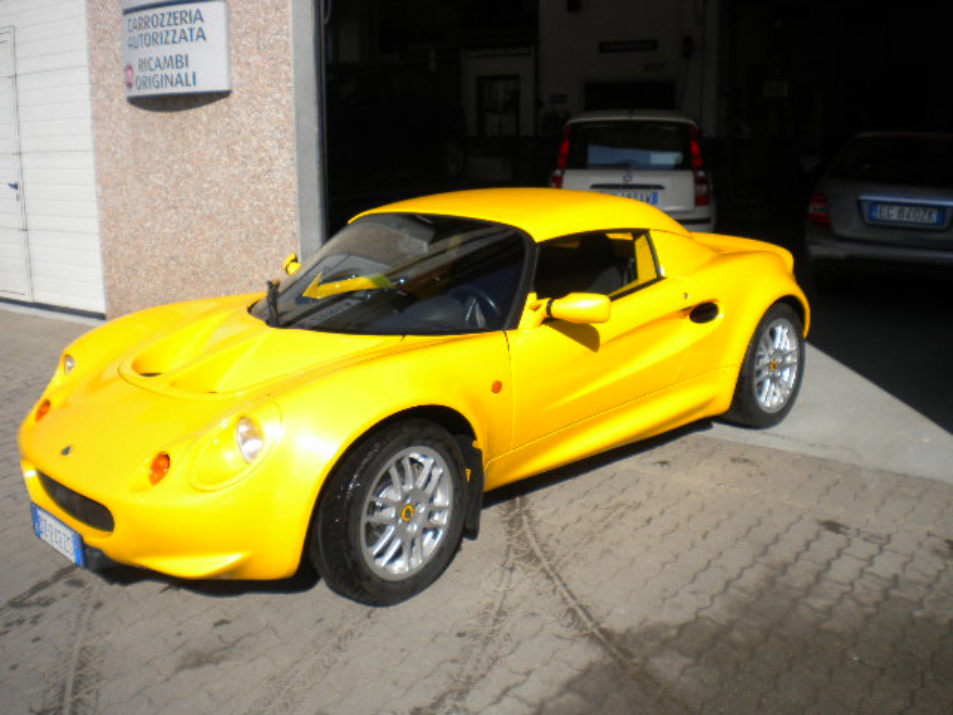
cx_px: 476
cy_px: 358
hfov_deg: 52.6
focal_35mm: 35
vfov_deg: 40.7
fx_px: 964
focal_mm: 6.3
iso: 80
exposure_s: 1/916
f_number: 4.6
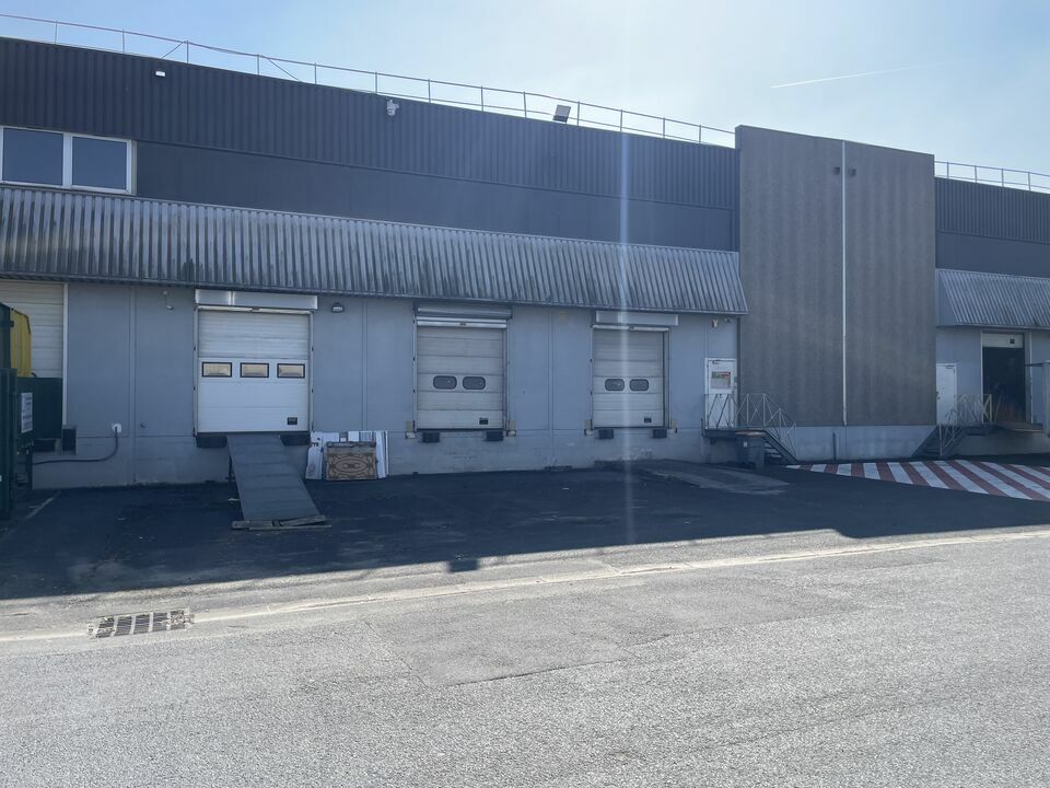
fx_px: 789
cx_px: 525
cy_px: 394
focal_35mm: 26
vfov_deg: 53.1
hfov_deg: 67.3
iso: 32
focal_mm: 4.2
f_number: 1.6
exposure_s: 1/2506
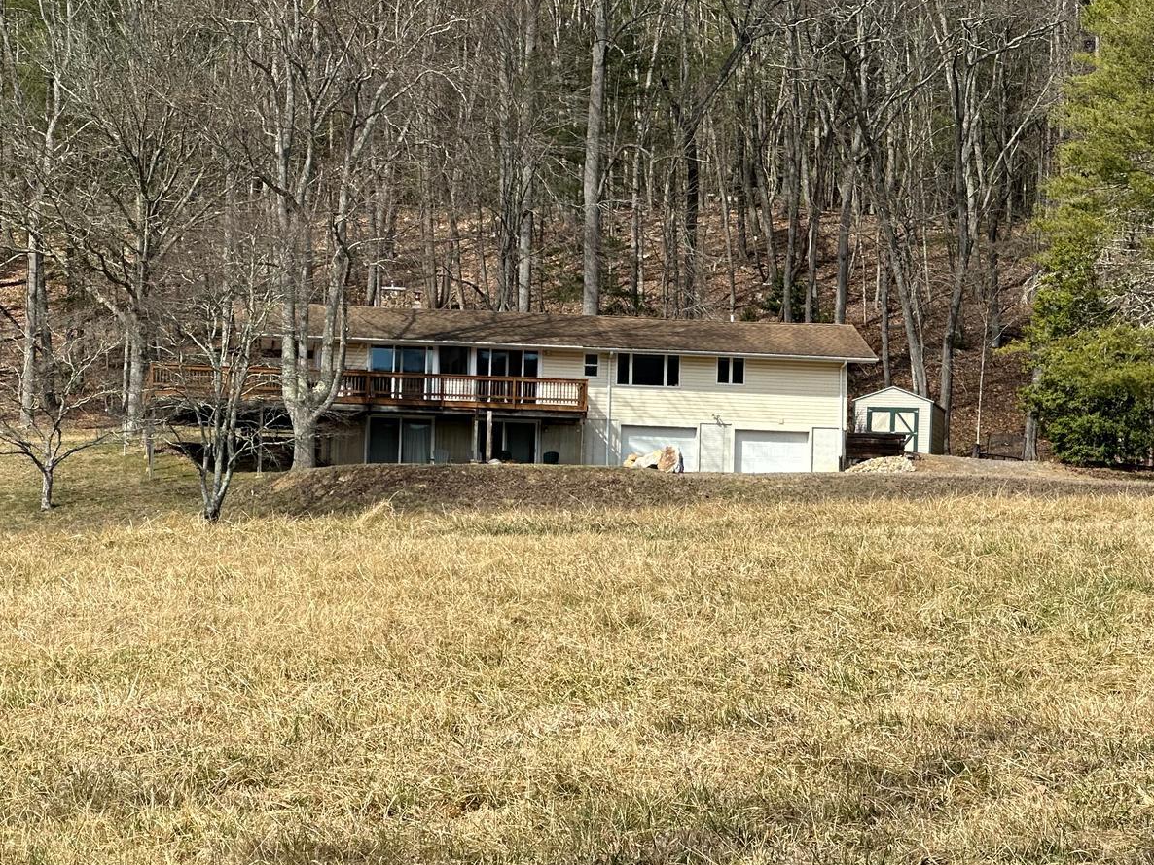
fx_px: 4433
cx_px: 637
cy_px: 441
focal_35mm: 133
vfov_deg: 11.1
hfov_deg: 14.8
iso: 32
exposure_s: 1/499
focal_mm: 9
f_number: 2.8
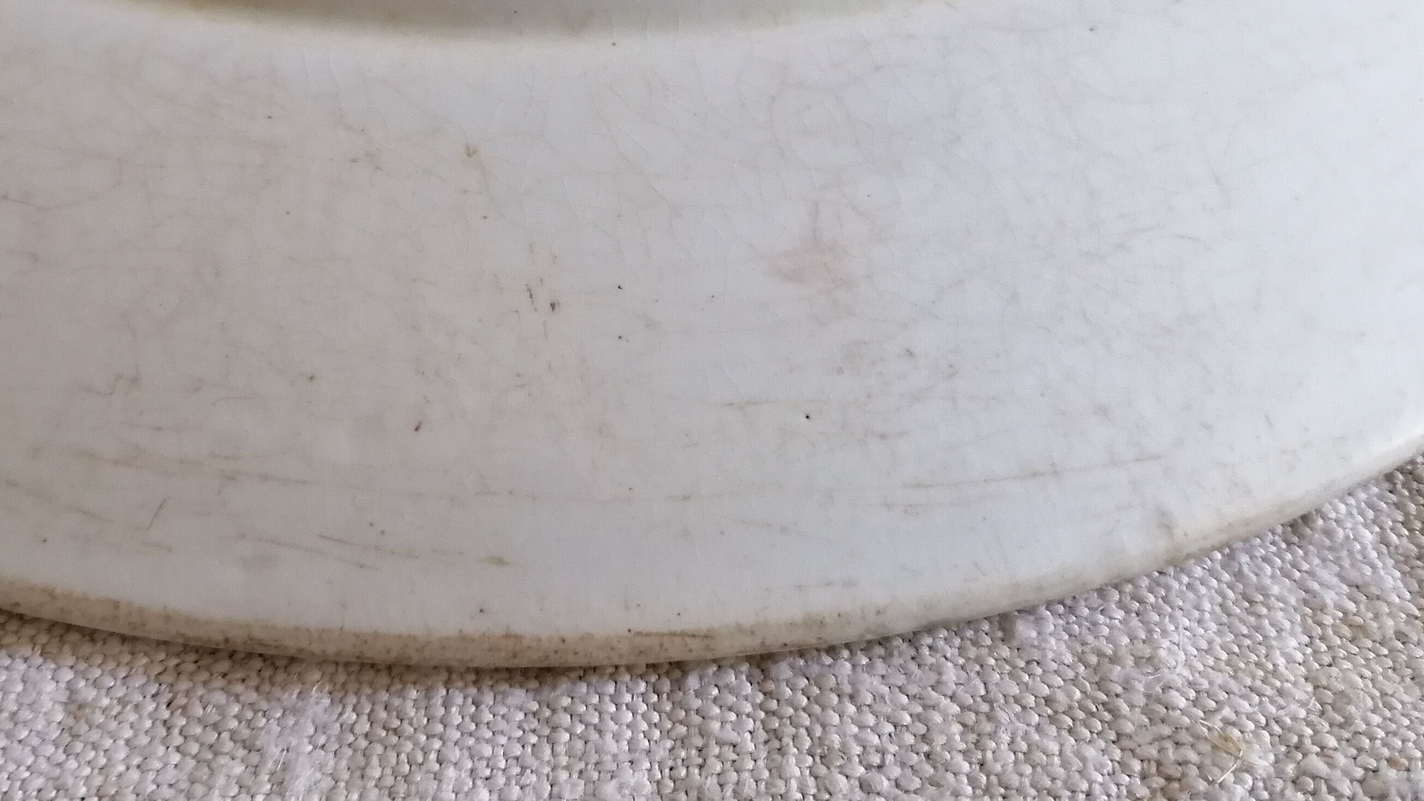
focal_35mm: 45
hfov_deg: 45.1
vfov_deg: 26.0
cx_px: 536
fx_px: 1699
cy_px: 141
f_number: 1.8
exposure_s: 1/25.7
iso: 400
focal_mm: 4.75
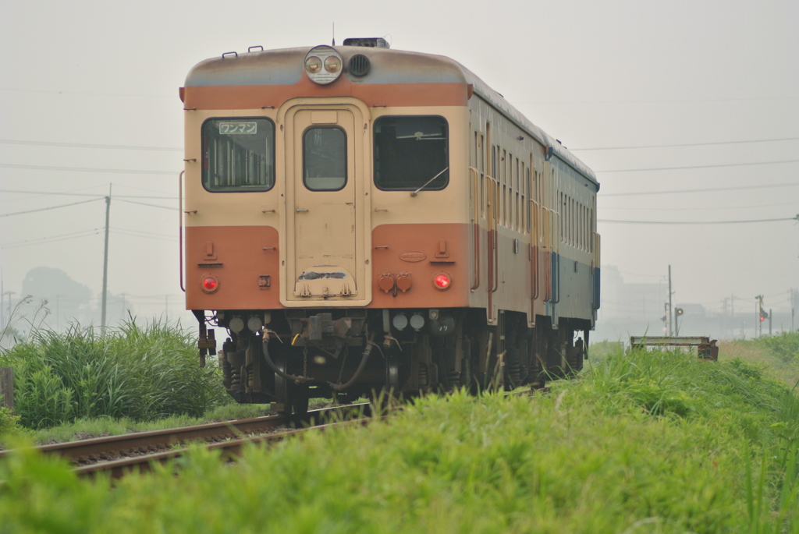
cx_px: 400
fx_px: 6287
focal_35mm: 283
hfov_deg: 7.3
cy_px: 267
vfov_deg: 4.9
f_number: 2.8
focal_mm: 105
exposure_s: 1/320
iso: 100
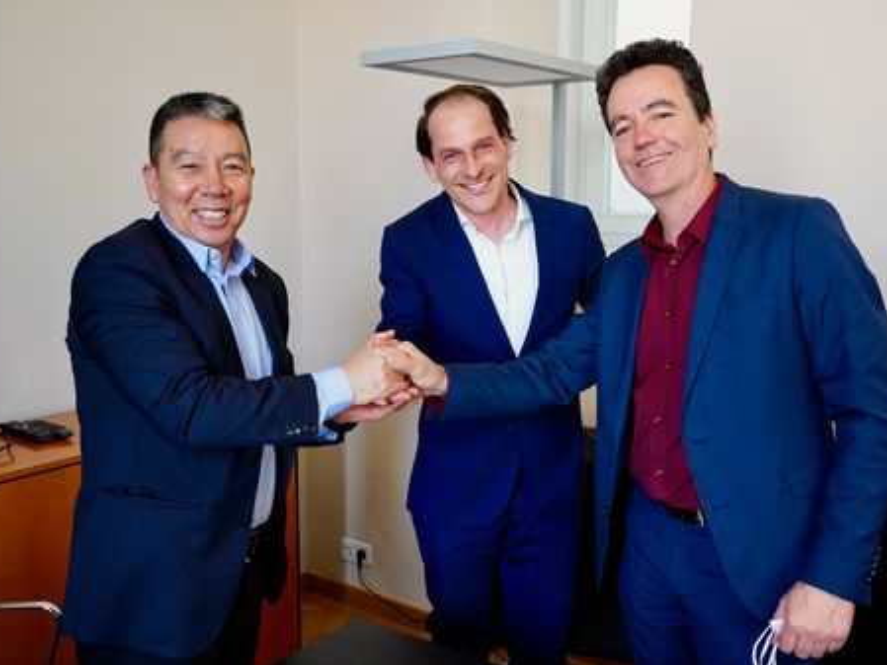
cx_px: 476
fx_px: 871
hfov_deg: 53.9
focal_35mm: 34
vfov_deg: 41.8
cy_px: 332
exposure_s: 1/125
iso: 2500
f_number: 6.3
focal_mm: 31
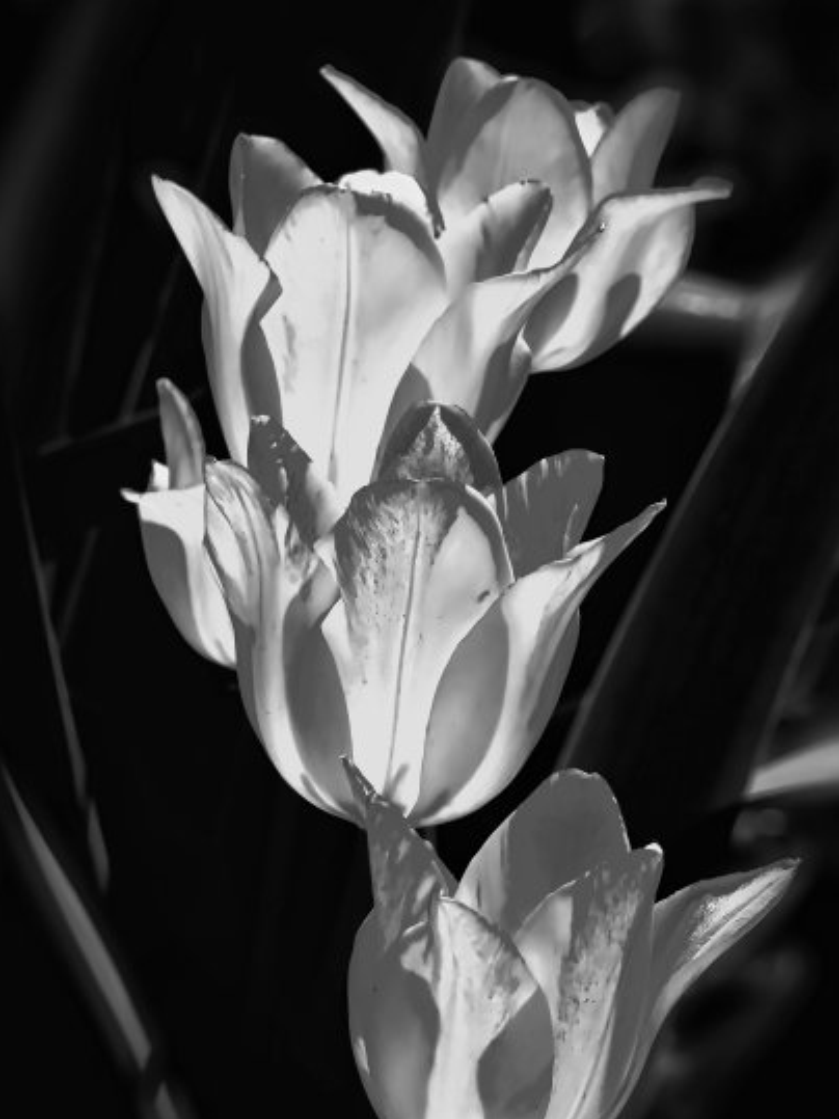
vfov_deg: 5.6
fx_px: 11348
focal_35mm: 351
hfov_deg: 4.2
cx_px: 396
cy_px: 585
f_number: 5.6
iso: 80
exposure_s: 1/640
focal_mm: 55.4
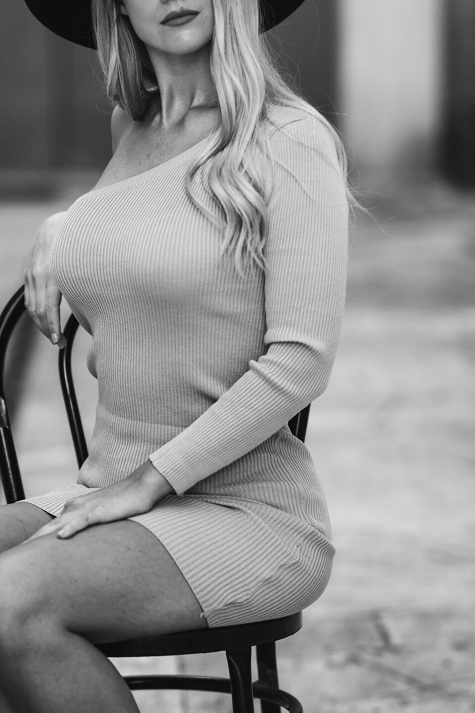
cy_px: 415
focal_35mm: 142
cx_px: 119
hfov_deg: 9.6
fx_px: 2810
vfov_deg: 14.4
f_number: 1.8
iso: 400
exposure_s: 1/800
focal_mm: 85
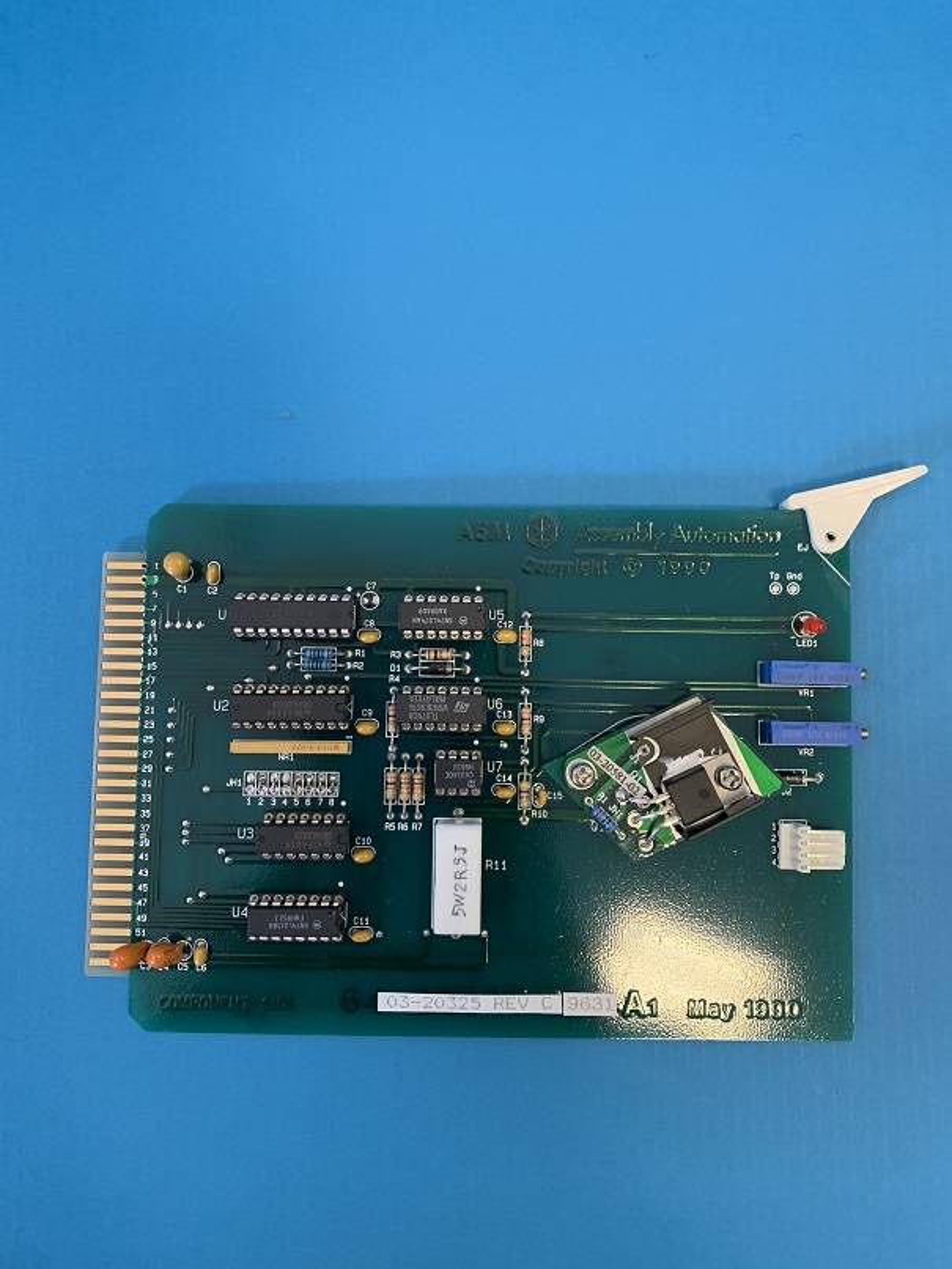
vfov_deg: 67.3
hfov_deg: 53.1
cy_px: 634
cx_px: 476
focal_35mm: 26
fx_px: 954
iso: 250
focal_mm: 4.25
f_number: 1.8
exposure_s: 1/50
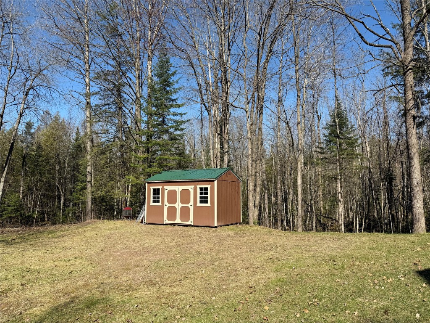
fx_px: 298
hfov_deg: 71.6
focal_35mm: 24
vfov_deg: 56.8
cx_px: 215
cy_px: 162
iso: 80
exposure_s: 1/3584
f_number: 1.78
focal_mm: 6.76
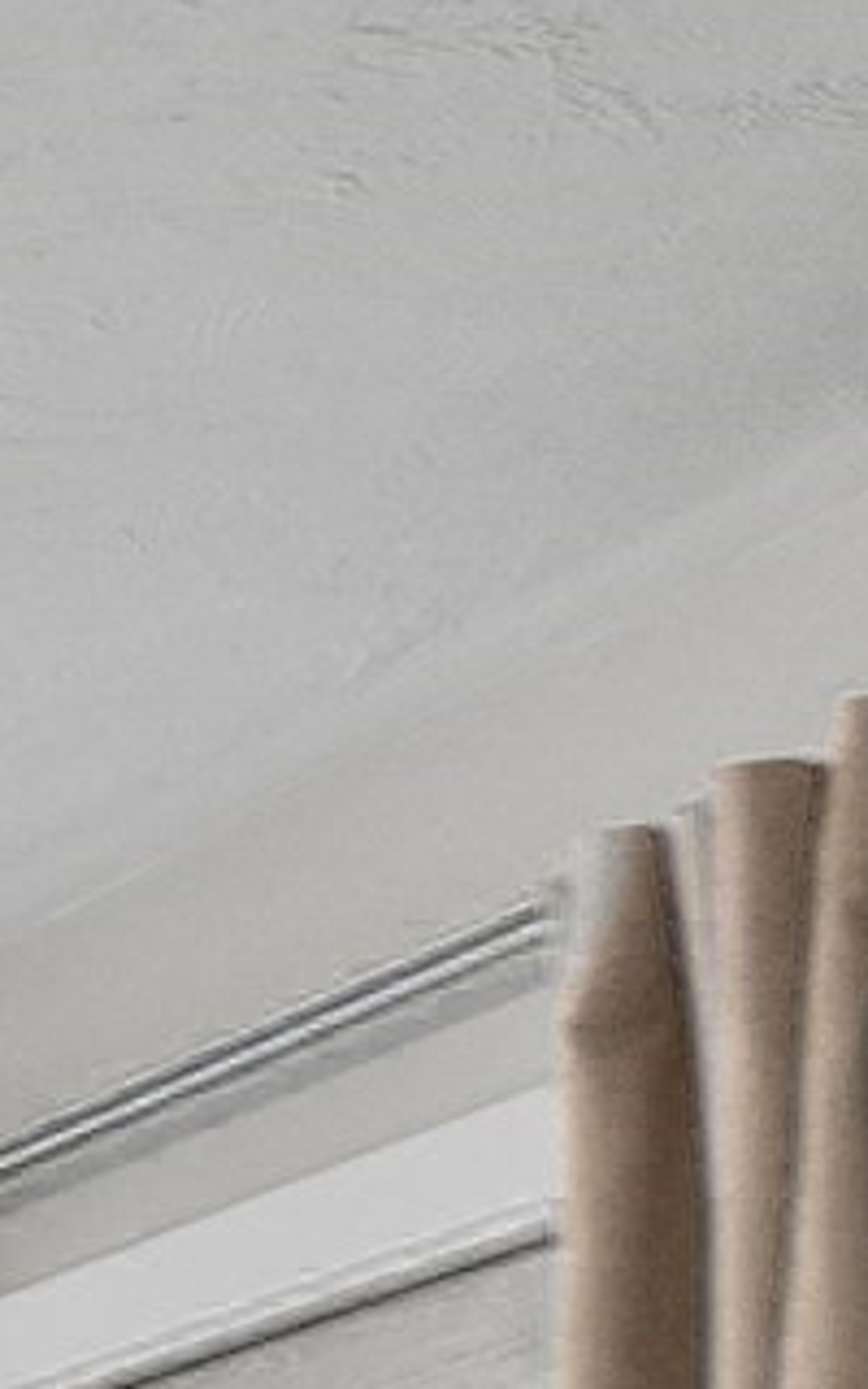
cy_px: 2570
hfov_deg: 7.2
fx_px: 3858
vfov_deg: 16.6
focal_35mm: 102
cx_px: -2999
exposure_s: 1/100
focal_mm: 15.6
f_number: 5.6
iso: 2000
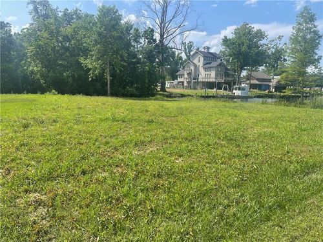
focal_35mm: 25
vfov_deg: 54.9
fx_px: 233
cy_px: 121
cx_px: 162
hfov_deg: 69.4
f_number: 1.6
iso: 32
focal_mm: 5.1
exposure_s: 1/2203
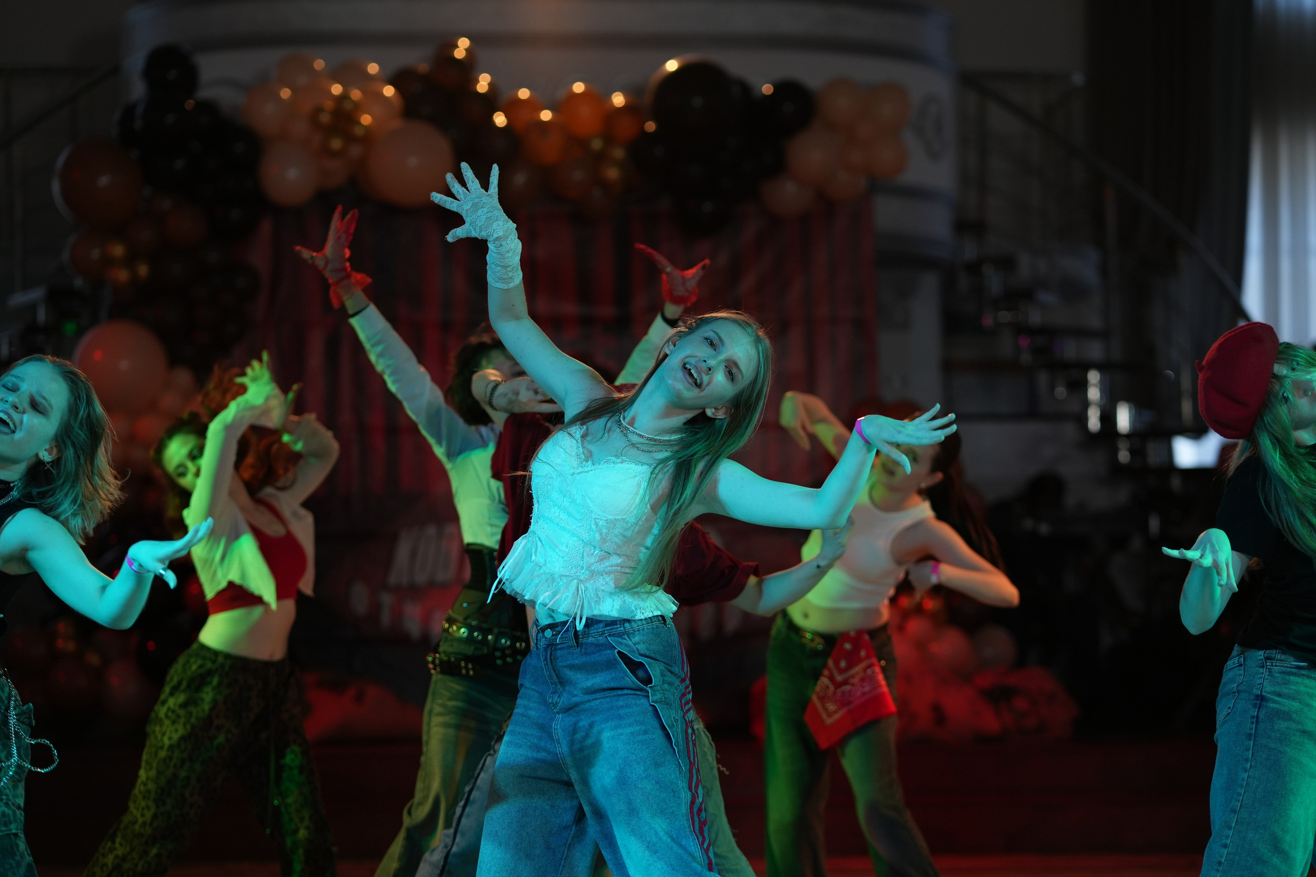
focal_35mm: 85
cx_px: 658
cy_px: 438
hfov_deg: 23.9
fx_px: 3107
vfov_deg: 16.1
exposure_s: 1/400
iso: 800
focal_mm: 85
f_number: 2.2
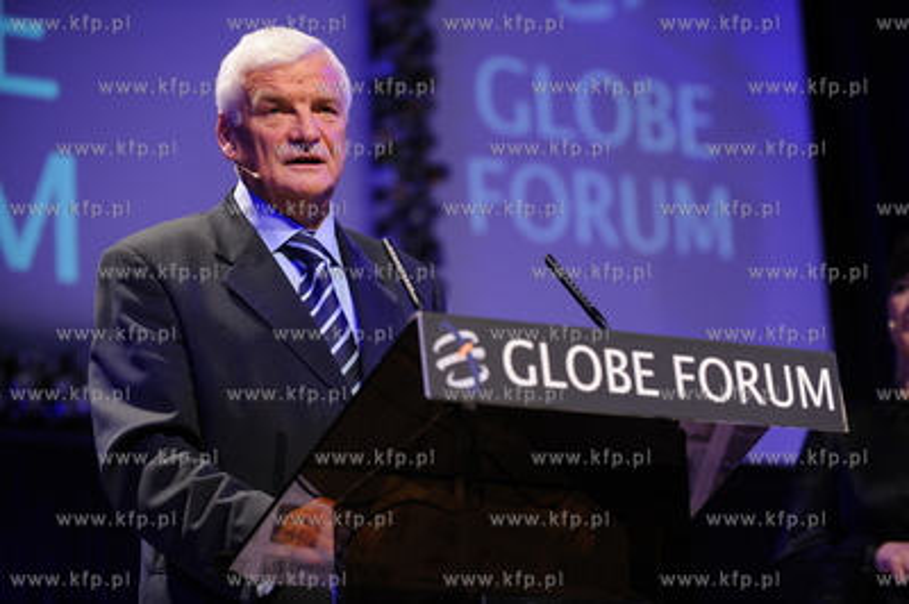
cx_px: 454
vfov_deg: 11.4
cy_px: 302
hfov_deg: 17.1
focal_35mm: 120
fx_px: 3027
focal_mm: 120
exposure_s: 1/80
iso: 800
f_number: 4
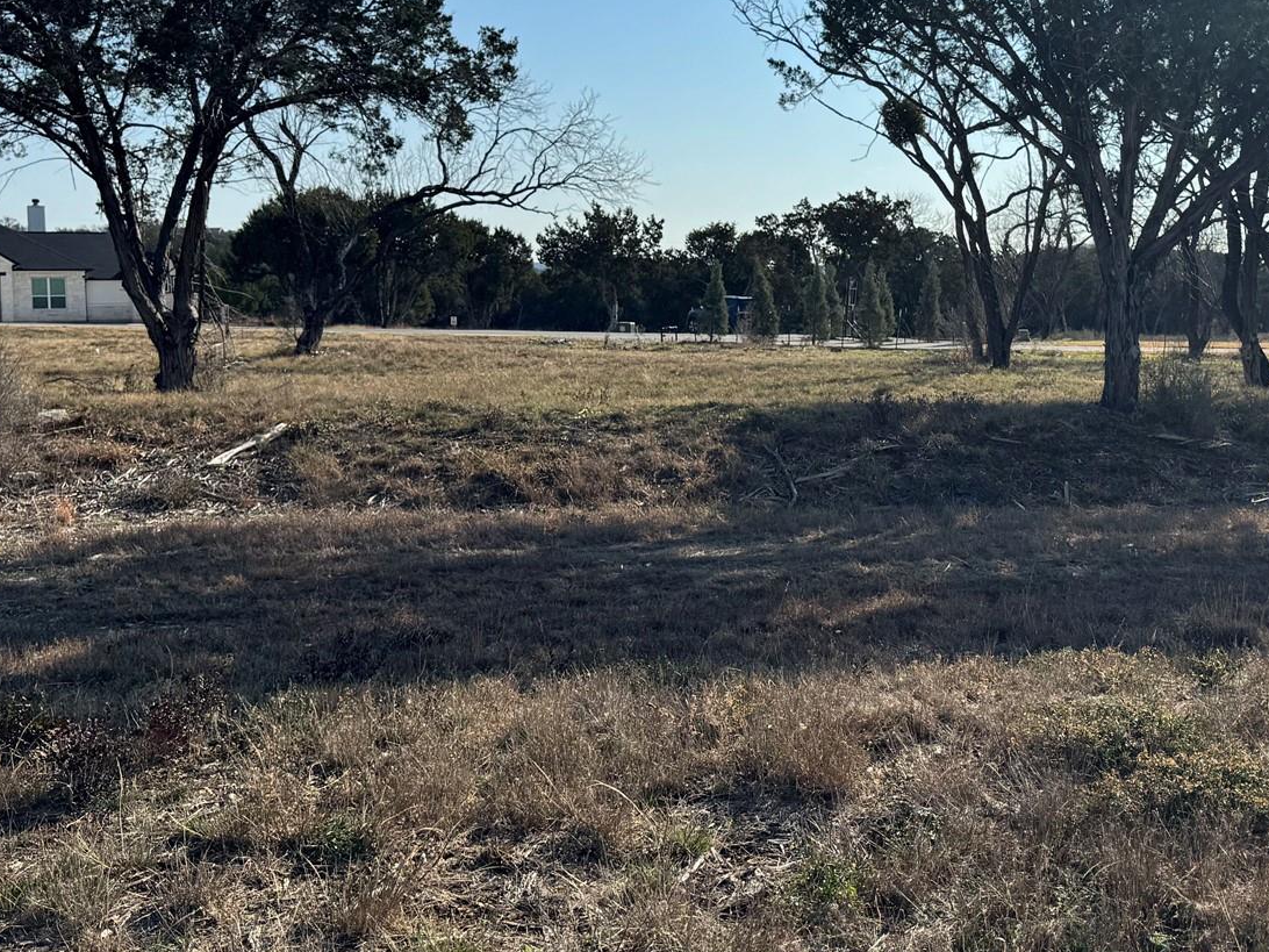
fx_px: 1650
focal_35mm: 45
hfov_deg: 40.9
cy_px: 403
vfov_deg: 32.1
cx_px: 951
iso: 80
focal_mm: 6.76
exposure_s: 1/6410
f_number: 1.78
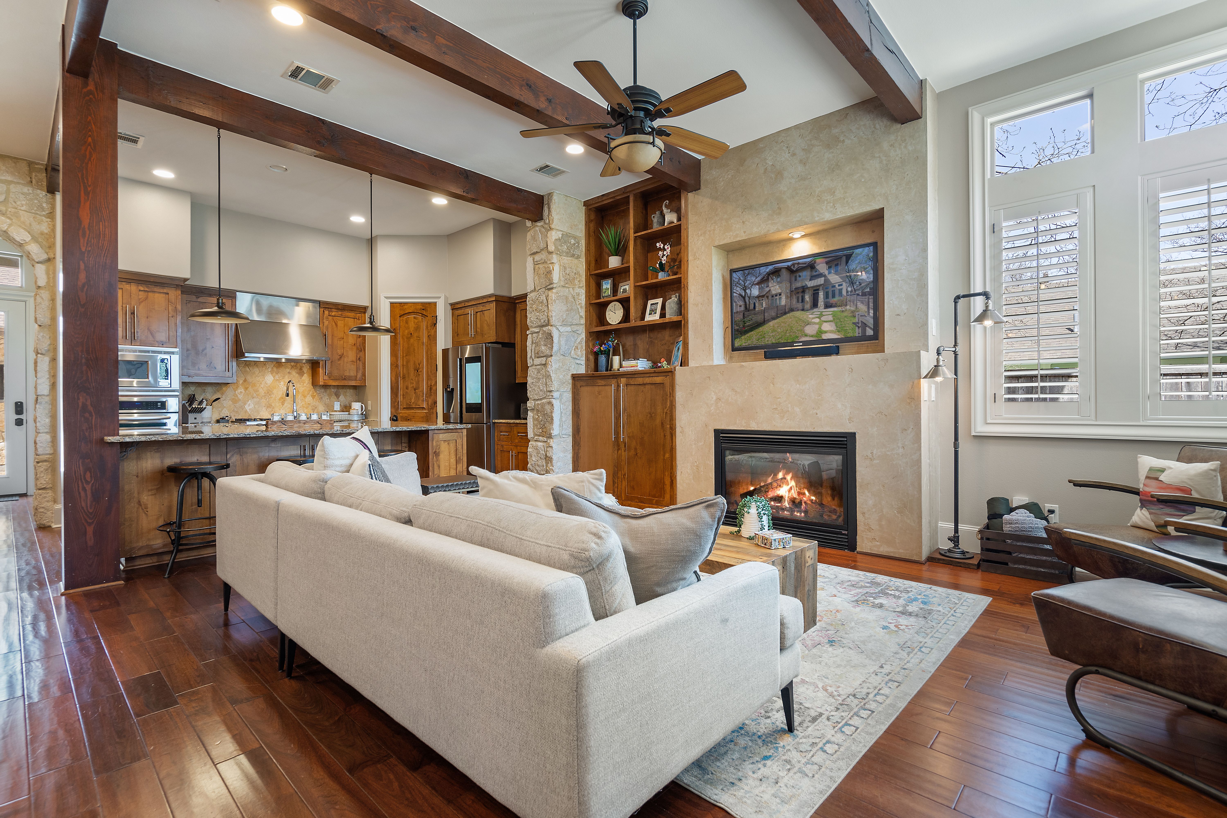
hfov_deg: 96.7
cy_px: 409
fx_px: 545
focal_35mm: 16
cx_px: 614
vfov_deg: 73.7
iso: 400
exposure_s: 1/3
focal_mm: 16
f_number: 8
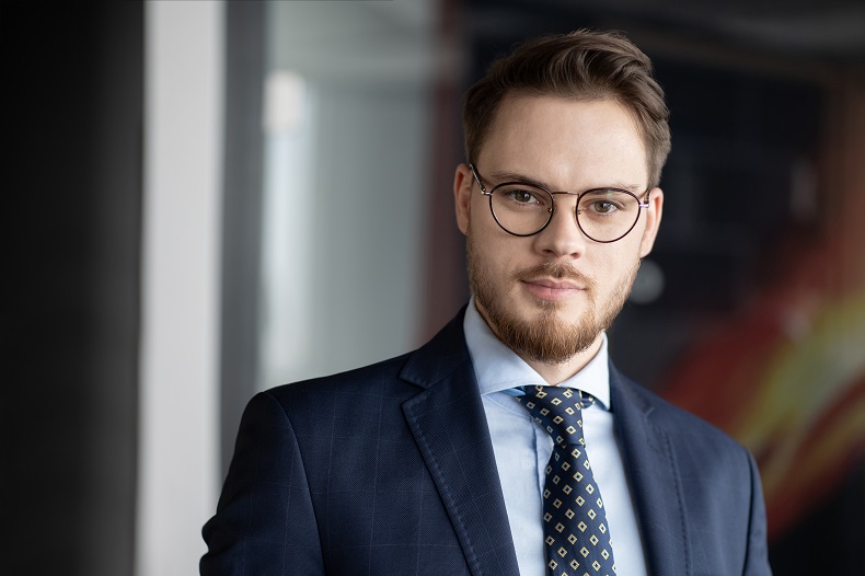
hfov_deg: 23.9
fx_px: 2041
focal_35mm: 85
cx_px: 432
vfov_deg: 16.1
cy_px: 288
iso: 160
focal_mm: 85
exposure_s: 1/250
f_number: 2.2
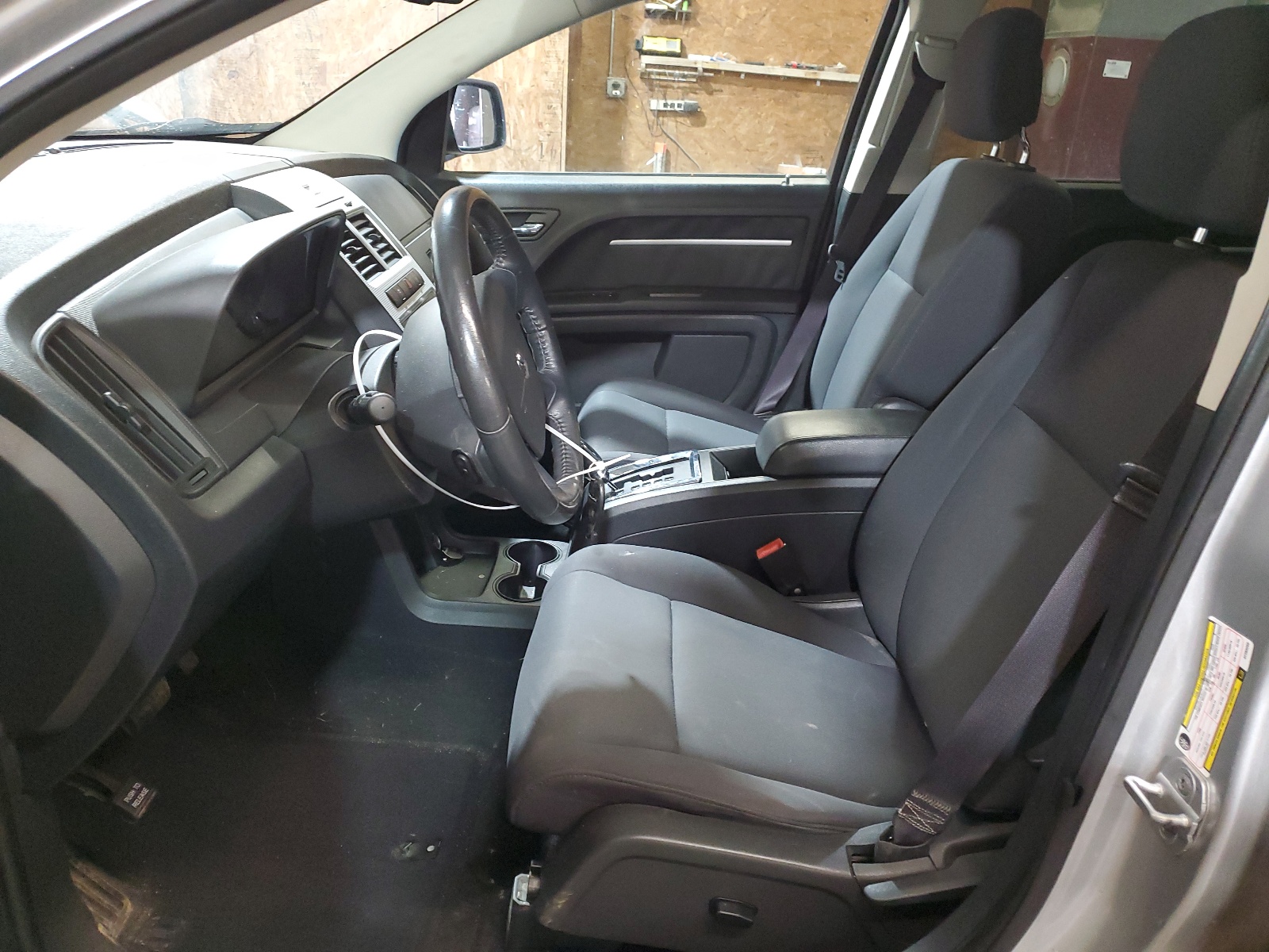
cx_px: 634
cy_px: 476
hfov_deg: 67.3
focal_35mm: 26
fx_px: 953
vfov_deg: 53.1
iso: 301
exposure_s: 1/24
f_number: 1.5
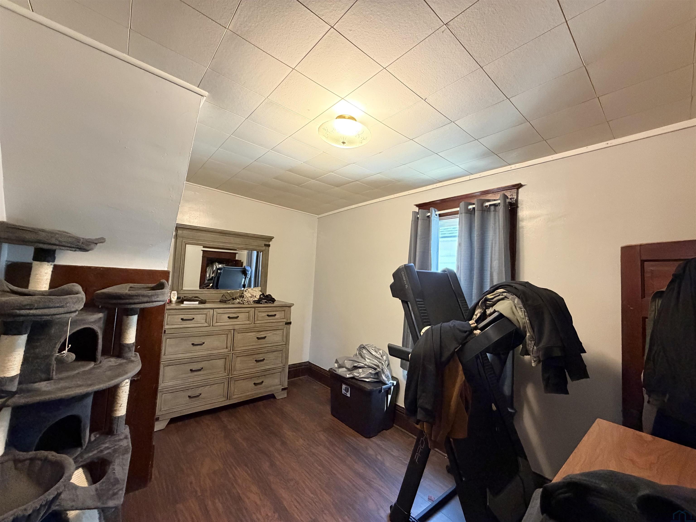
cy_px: 261
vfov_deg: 85.7
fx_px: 281
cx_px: 348
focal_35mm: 14
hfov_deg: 102.1
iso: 500
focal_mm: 2.22
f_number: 2.2
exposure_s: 1/60
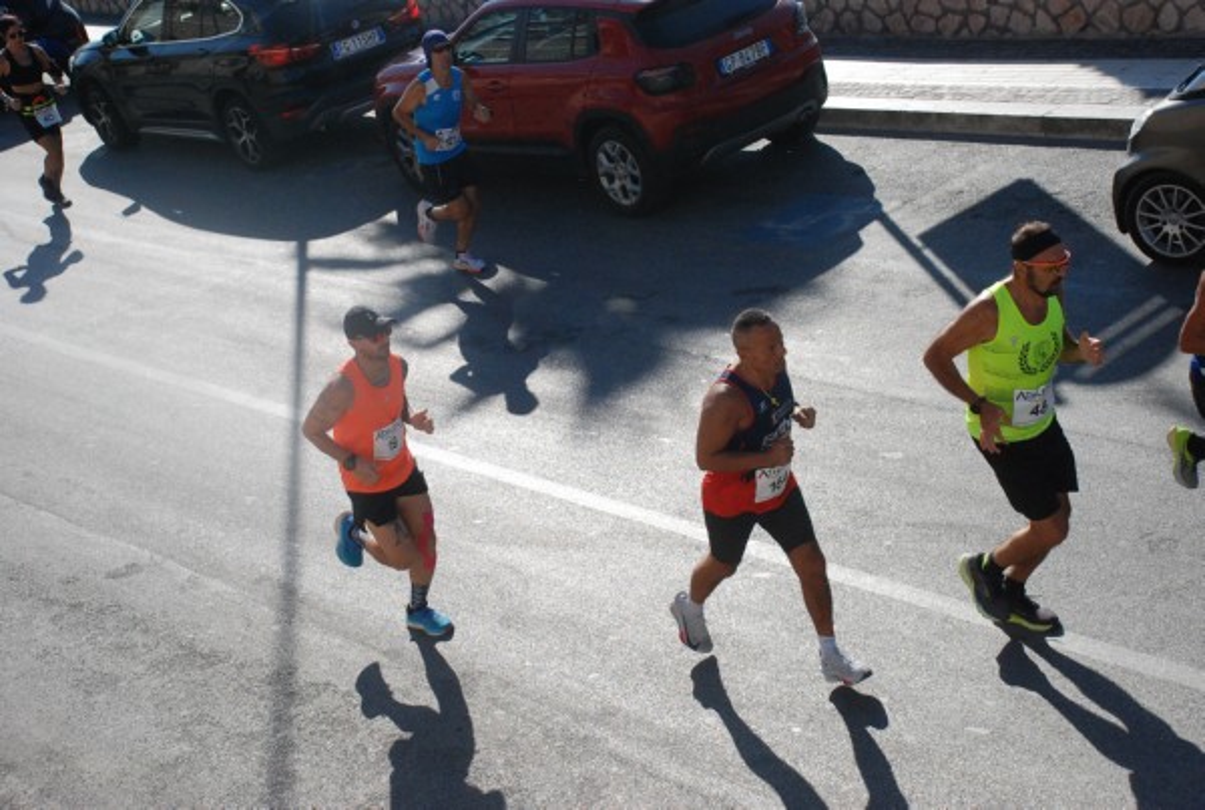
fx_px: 2214
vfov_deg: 20.7
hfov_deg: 30.4
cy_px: 405
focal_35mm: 66
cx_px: 602
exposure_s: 1/2000
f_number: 8
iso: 1000
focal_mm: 44
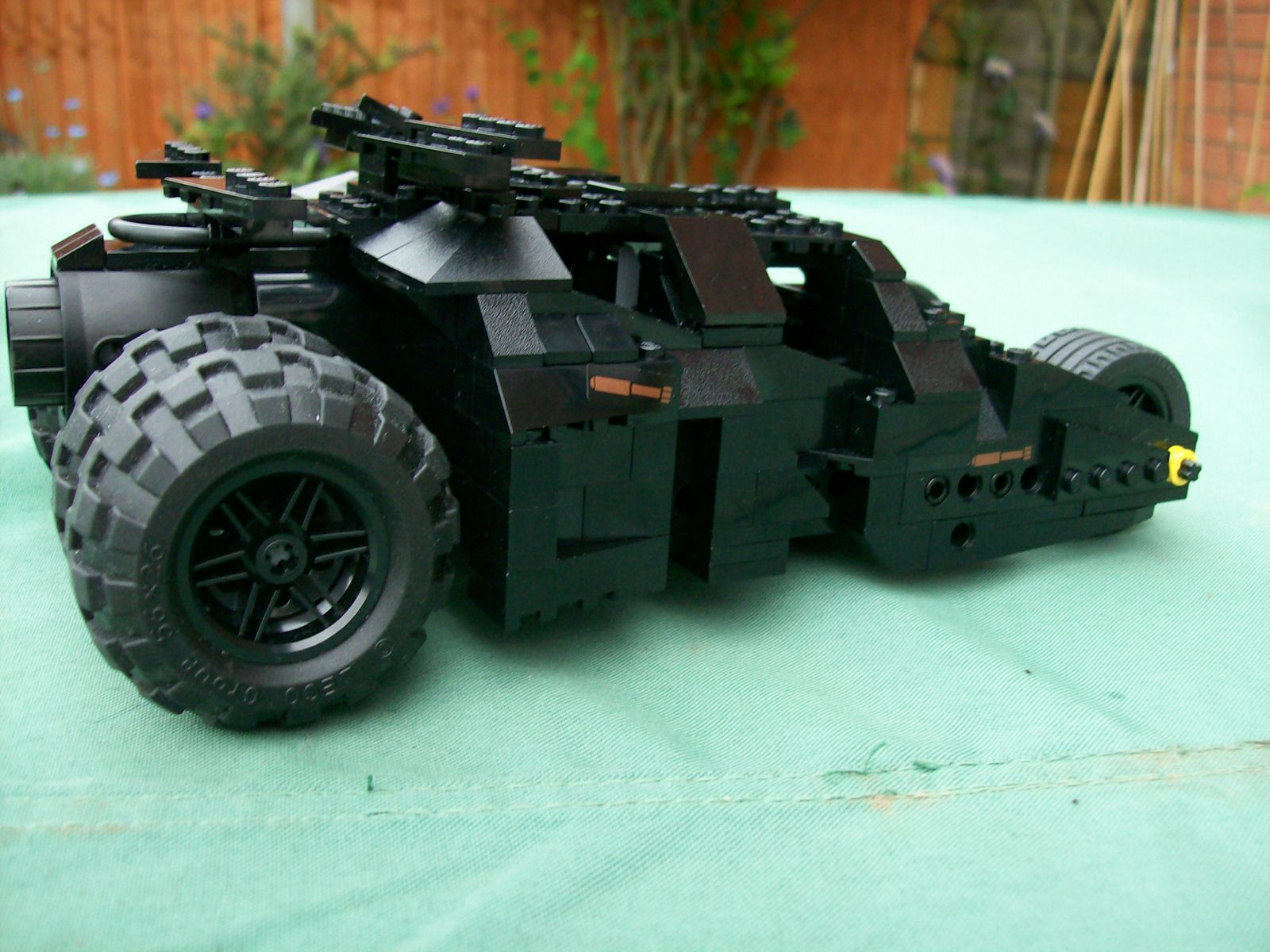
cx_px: 635
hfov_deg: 51.4
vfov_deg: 39.7
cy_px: 476
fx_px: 1321
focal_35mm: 36
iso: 80
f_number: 2.7
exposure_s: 1/38
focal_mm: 6
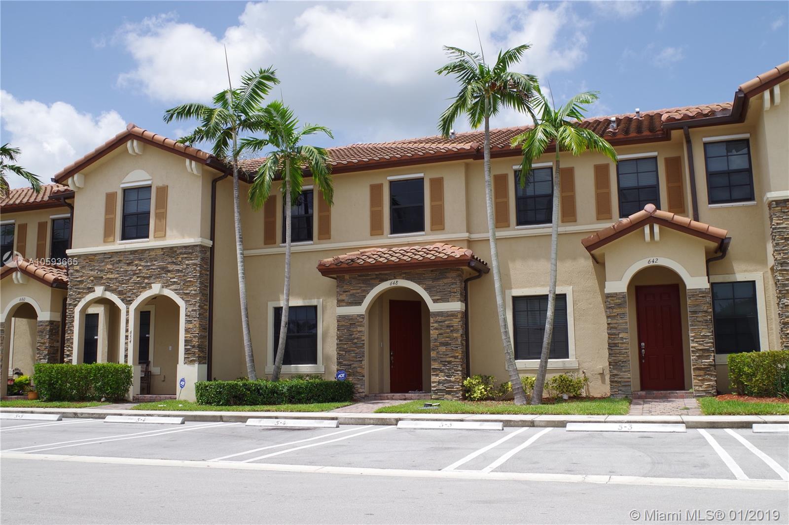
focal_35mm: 34
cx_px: 394
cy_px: 262
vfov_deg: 38.3
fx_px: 756
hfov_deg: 55.1
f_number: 11
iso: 100
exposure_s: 1/125
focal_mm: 23
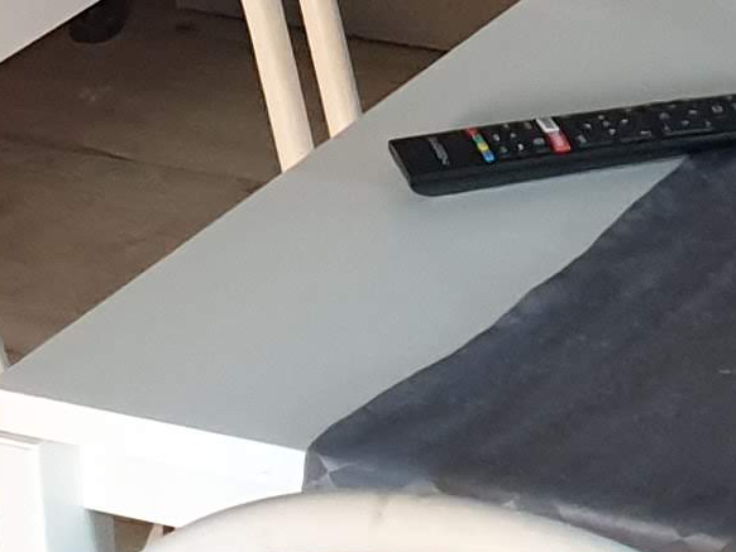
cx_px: 914
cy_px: -657
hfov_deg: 10.8
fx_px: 3829
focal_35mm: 180
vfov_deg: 7.8
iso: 320
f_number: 1.5
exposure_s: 1/17
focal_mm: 4.3
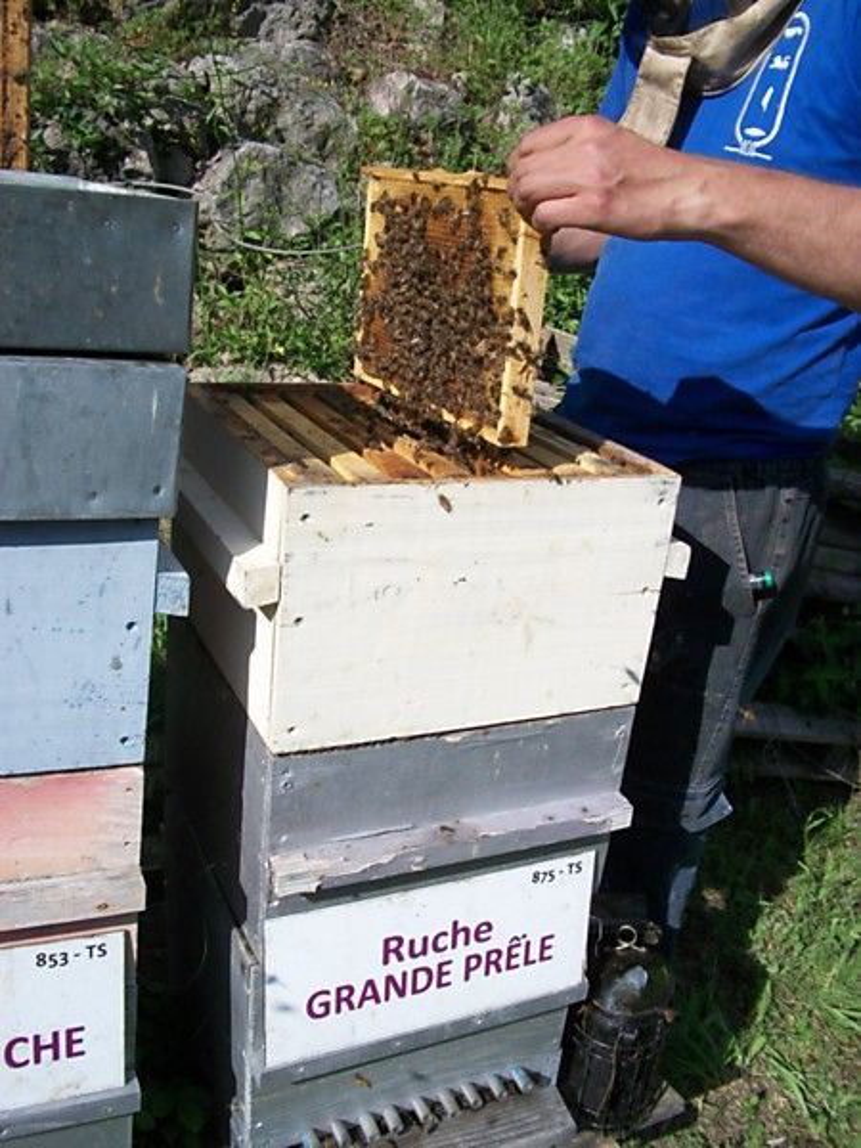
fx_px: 1061
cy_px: 574
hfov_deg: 44.2
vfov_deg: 56.8
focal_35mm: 32
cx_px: 430
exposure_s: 1/400
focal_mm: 5.7
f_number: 5.5
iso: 80
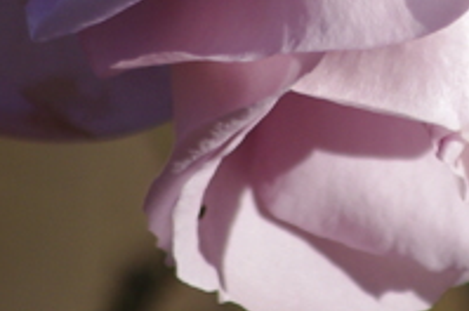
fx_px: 26065
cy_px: -132
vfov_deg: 0.7
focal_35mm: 2004
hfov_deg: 1.0
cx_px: 469
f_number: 5.6
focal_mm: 260
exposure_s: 1/800
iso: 200
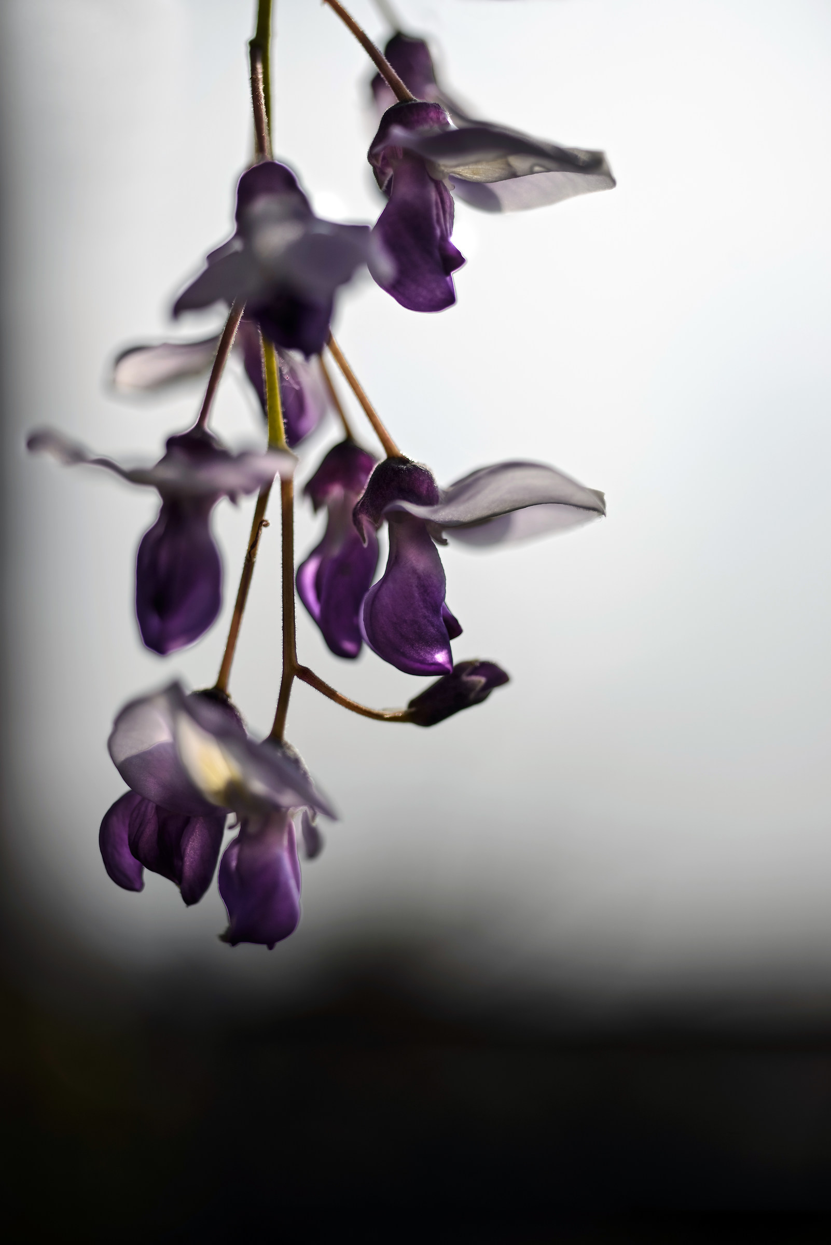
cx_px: 416
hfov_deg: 24.6
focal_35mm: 55
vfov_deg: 36.2
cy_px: 622
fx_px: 1903
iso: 100
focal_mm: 55
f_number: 2.8
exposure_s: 1/2500
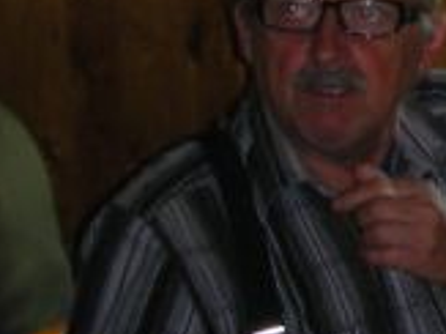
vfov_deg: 8.6
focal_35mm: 172
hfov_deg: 10.8
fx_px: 2214
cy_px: 14
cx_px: 804
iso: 50
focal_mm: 5.8
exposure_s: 1/30
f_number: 3
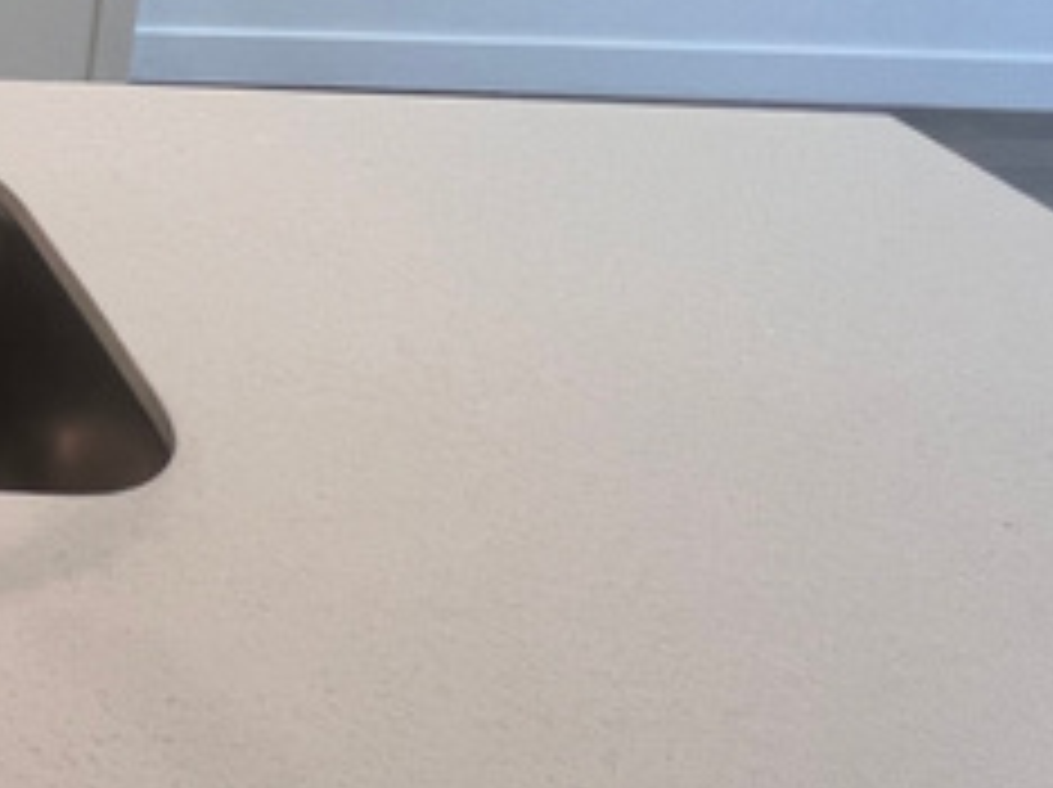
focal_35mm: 57
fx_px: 1732
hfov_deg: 22.0
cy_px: -320
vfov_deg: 22.1
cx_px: -810
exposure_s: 1/120
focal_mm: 1.57
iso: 200
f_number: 1.8
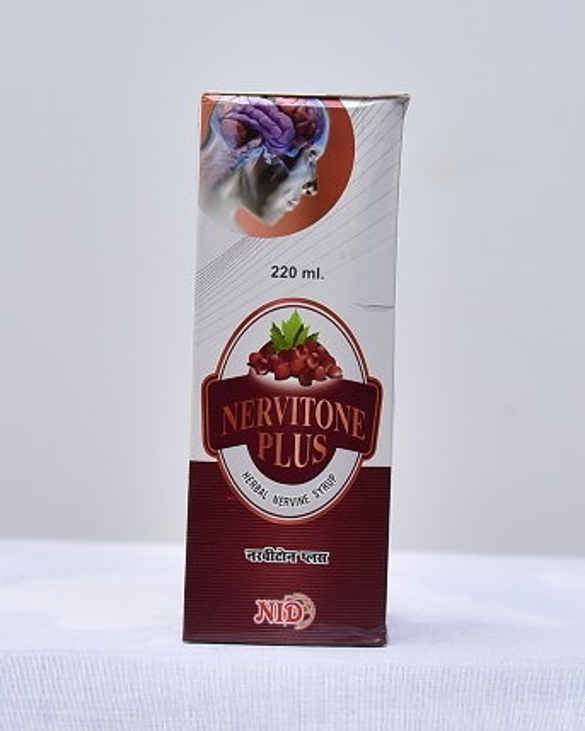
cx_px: 292
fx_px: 996
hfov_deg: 32.7
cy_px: 392
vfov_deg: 40.3
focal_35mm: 46
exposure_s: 1/125
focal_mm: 40
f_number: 4
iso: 1250
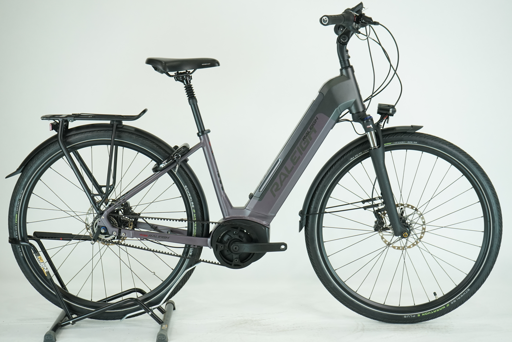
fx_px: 853
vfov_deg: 22.6
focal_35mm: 60
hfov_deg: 33.4
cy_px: 171
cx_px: 256
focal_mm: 60
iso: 1600
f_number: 6.3
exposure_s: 1/200
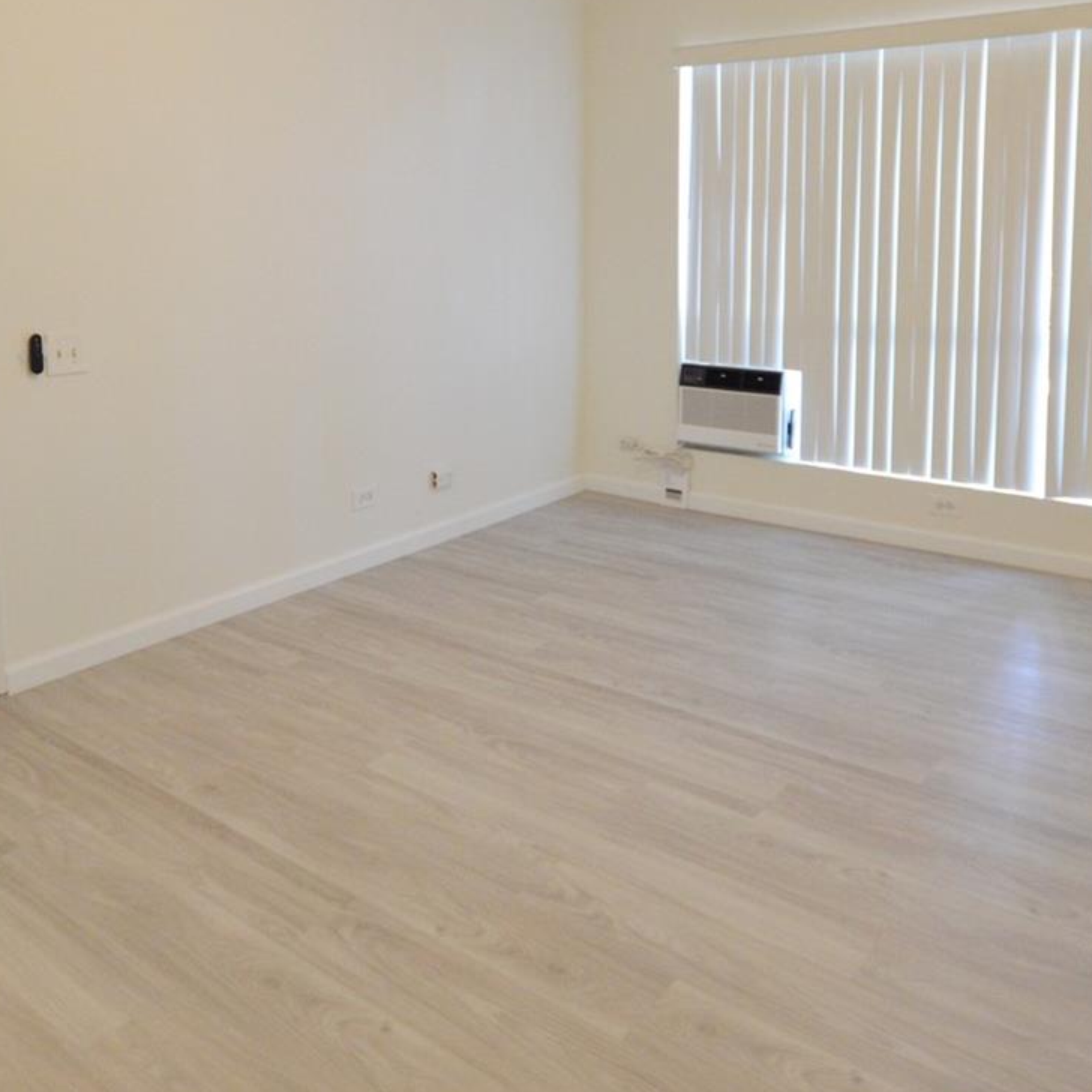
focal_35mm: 28
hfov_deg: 57.3
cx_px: 536
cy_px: 320
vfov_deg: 55.4
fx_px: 999
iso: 1600
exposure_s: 1/60
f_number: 3.5
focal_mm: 10
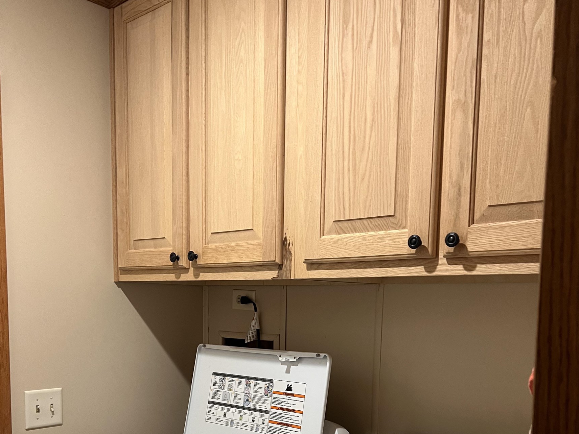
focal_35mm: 35
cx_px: 291
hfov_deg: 52.6
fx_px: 585
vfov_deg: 38.9
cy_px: 357
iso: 160
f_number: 1.5
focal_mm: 5.7
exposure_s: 1/60
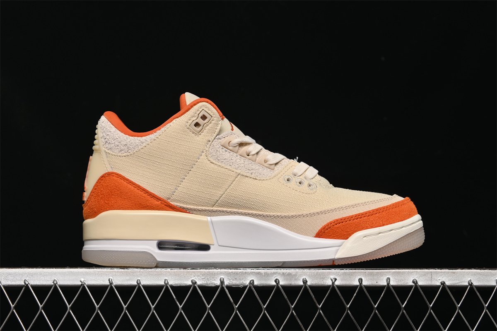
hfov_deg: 27.0
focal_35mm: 75
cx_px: 248
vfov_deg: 18.2
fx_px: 1035
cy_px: 166
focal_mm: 50
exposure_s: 1/60
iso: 160
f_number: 7.1
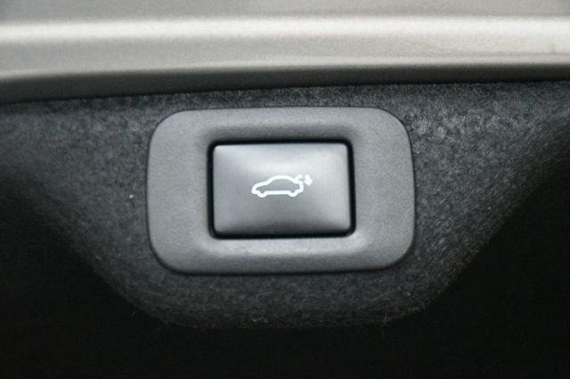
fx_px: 1567
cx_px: 285
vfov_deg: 13.8
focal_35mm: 99
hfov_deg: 20.6
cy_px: 190
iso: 6400
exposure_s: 1/60
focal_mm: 66
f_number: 5
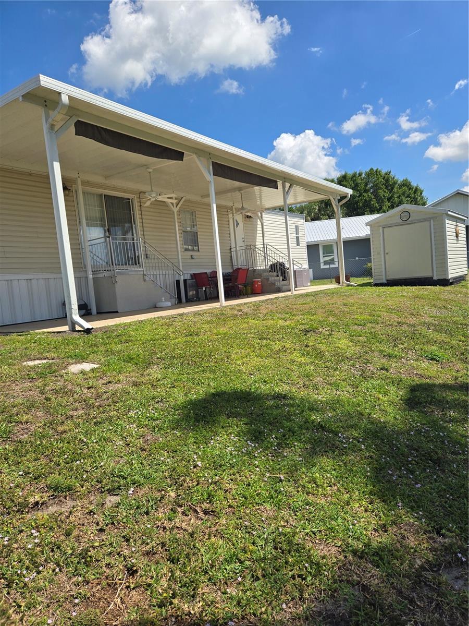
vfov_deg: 73.9
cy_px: 313
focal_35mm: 23
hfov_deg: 58.9
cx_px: 234
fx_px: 415
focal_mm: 5.4
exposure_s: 1/1915
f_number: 1.8
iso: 25
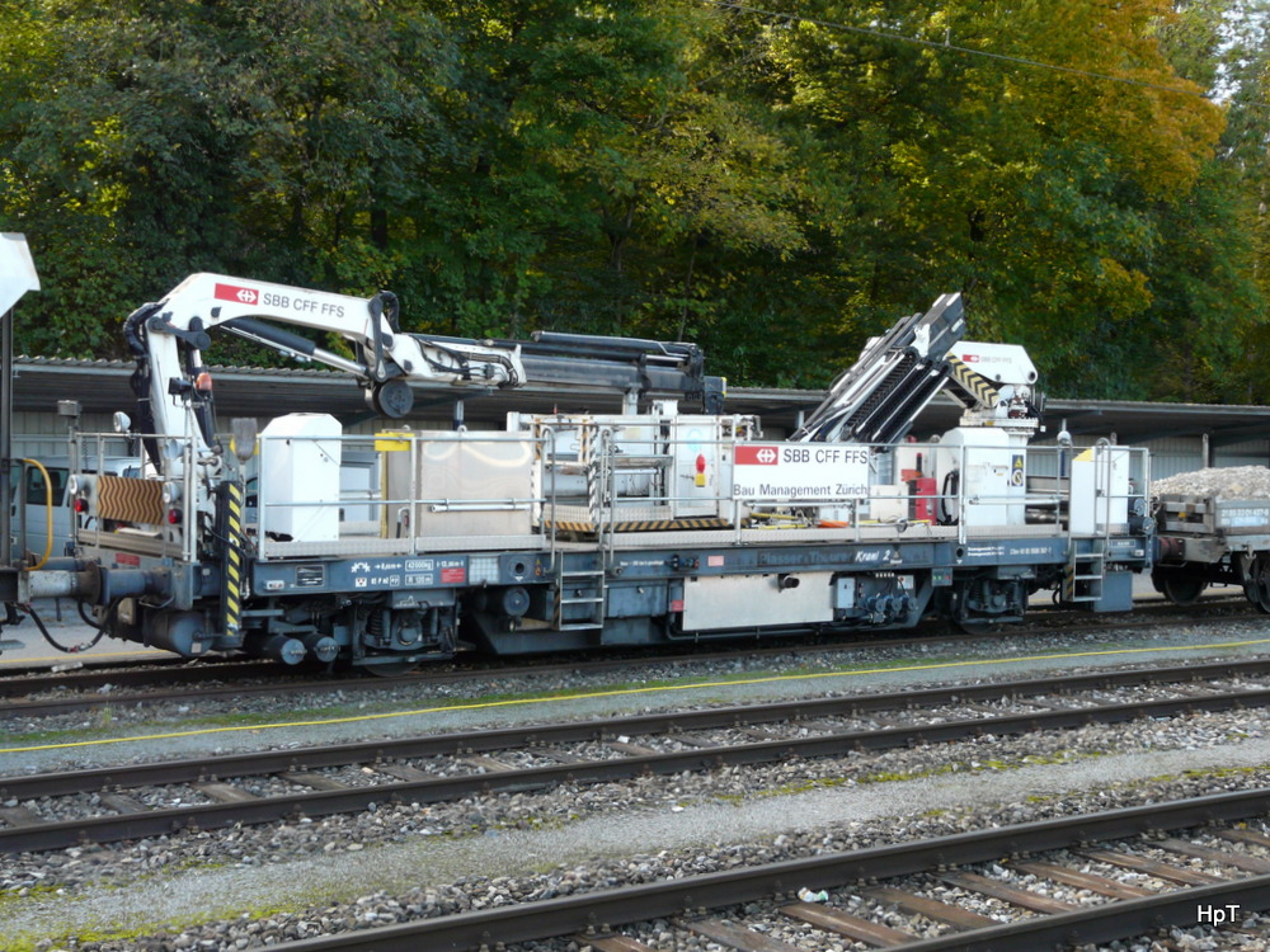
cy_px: 476
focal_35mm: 48
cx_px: 635
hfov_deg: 39.7
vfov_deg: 30.3
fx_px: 1761
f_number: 3.2
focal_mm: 7.9
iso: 160
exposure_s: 1/160
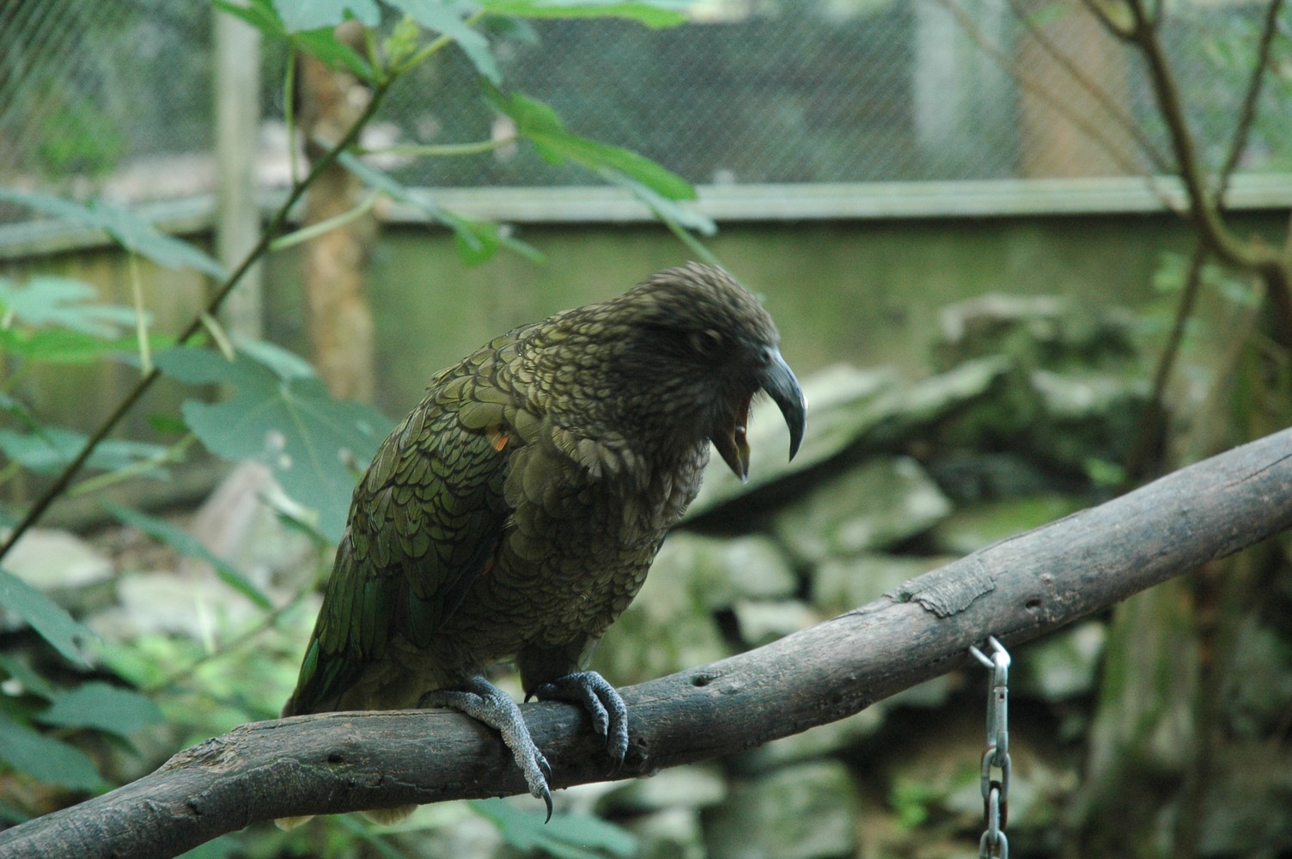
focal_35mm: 105
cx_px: 646
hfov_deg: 19.5
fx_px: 3765
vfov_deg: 13.0
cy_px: 430
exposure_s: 1/50
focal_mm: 70
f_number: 4.5
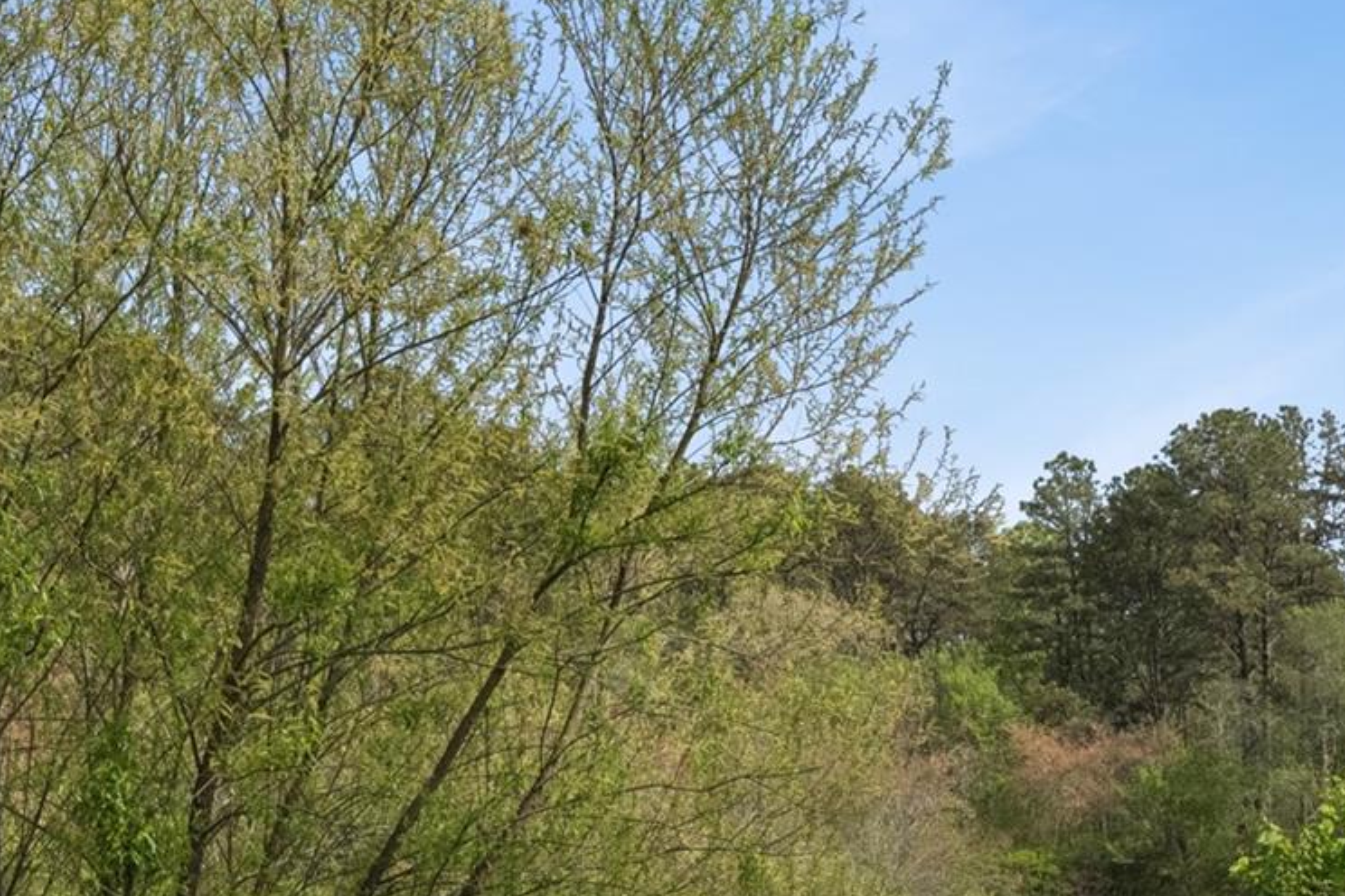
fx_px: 3698
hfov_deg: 19.8
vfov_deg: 13.6
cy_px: 899
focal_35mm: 99
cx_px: 1430
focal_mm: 24
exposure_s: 1/5000
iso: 640
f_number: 8
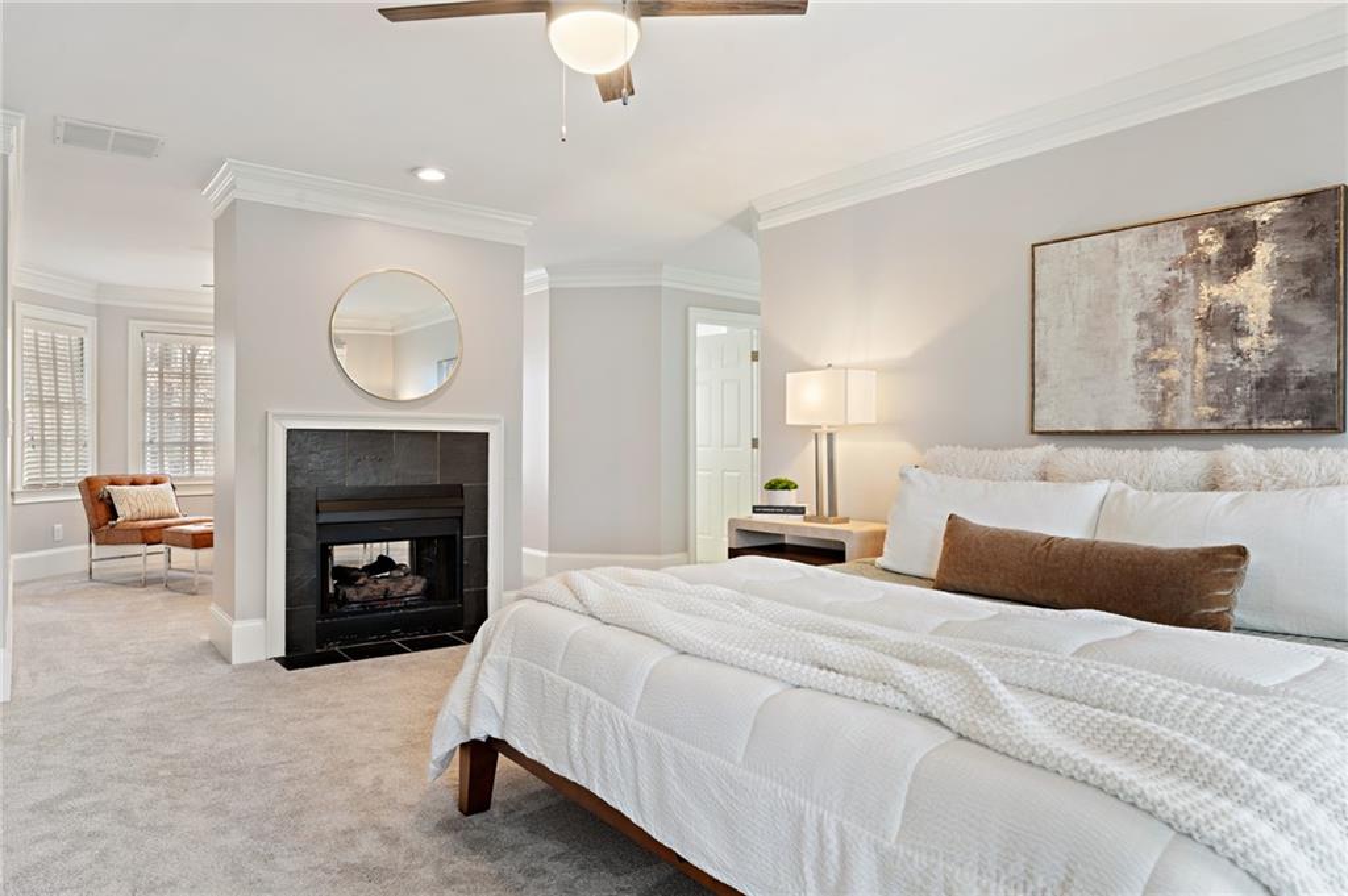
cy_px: 448
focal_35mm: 21
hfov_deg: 80.2
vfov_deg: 58.5
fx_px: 801
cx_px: 674
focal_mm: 21.4
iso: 400
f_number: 10
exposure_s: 1.3
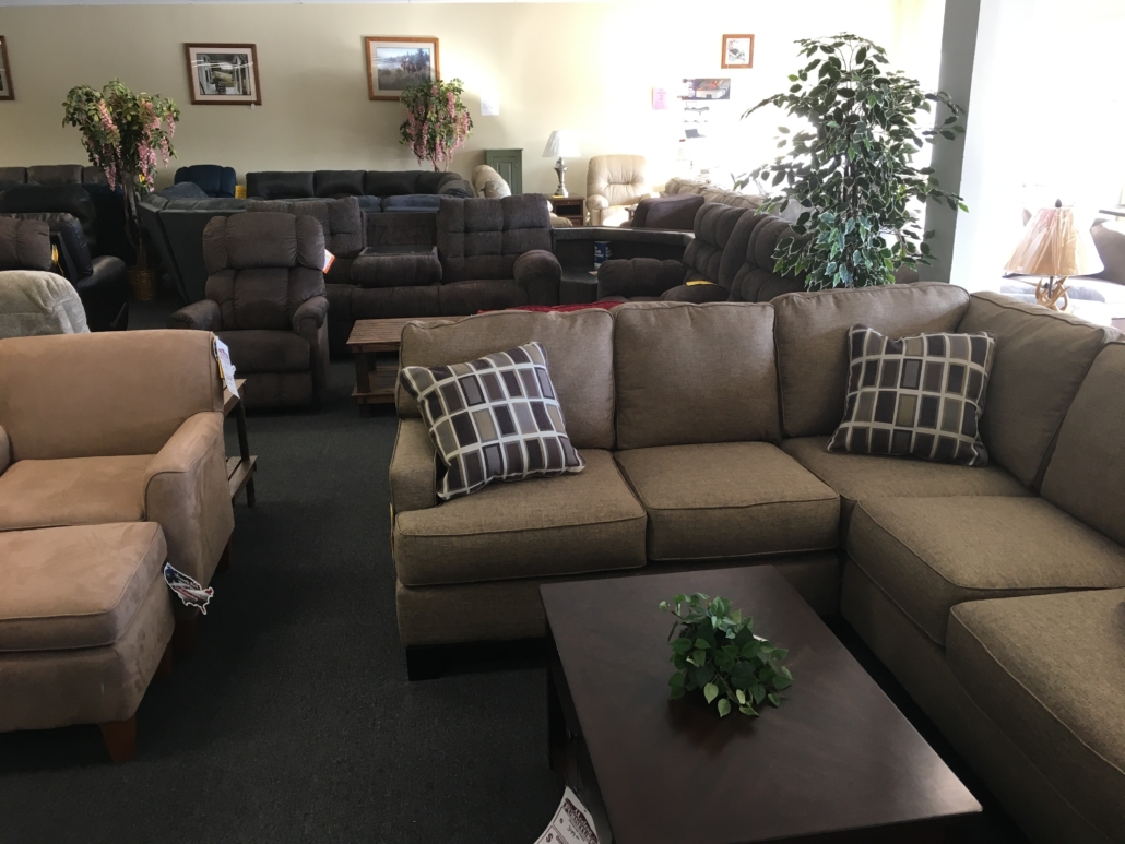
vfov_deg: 48.2
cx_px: 562
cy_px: 422
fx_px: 943
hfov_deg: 61.6
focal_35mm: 29
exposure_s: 1/30
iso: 32
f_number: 2.2
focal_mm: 4.15
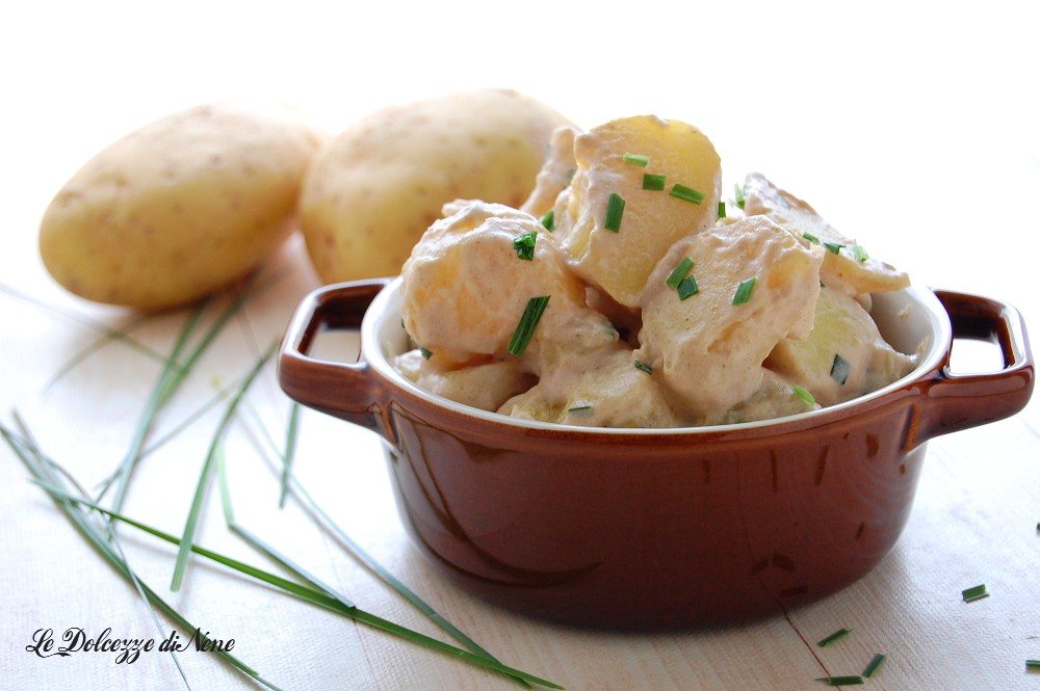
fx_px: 2381
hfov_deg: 24.6
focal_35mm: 82
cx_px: 520
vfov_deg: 16.5
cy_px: 346
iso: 400
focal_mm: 55
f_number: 6.3
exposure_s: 1/60
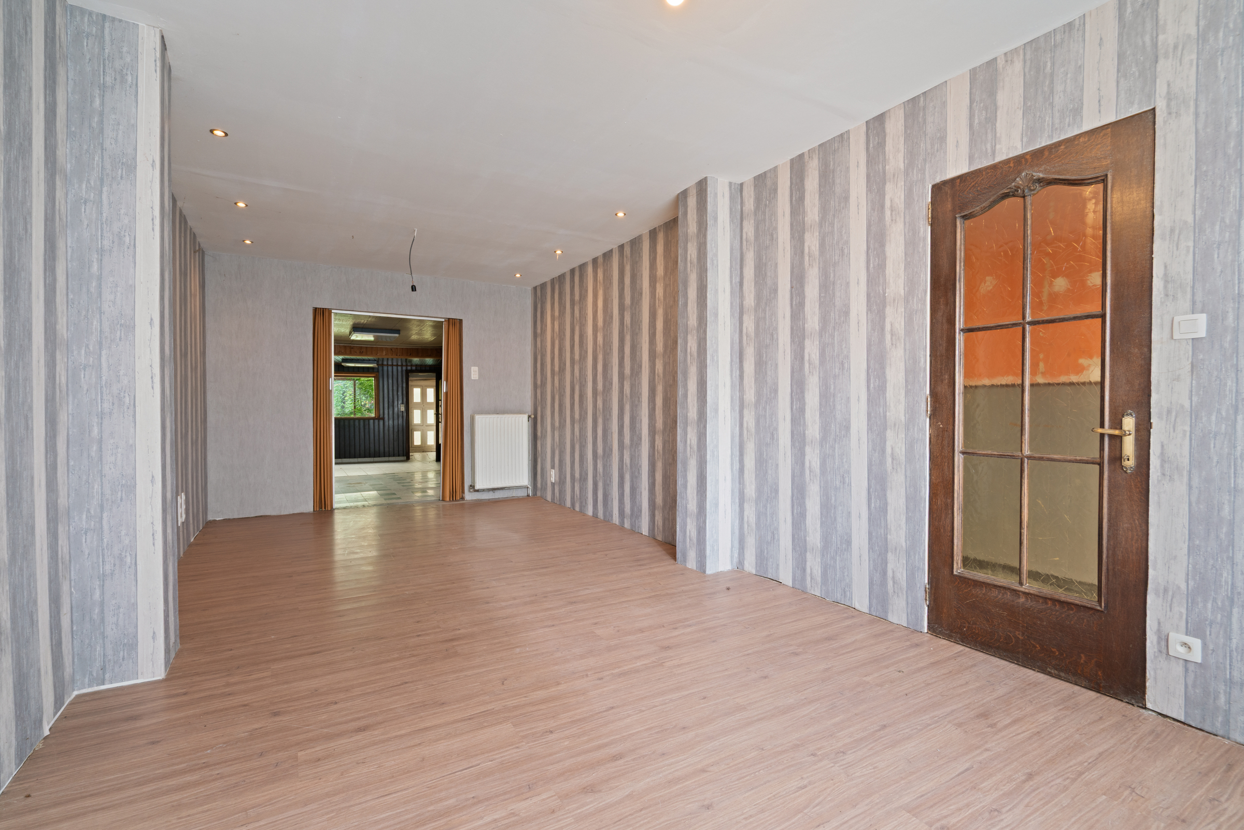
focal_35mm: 16
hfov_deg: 96.7
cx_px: 622
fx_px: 553
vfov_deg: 73.8
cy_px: 415
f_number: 11
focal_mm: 16
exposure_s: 8
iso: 250
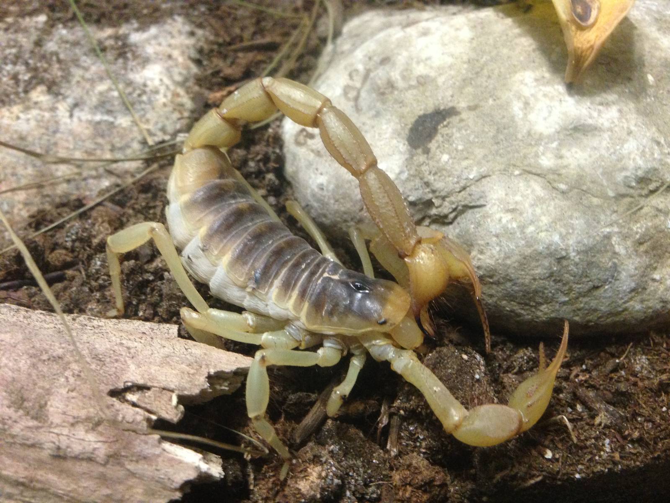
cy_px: 252
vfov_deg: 42.9
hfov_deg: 55.4
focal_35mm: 33
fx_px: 639
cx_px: 335
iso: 400
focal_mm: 4.12
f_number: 2.4
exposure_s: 1/15
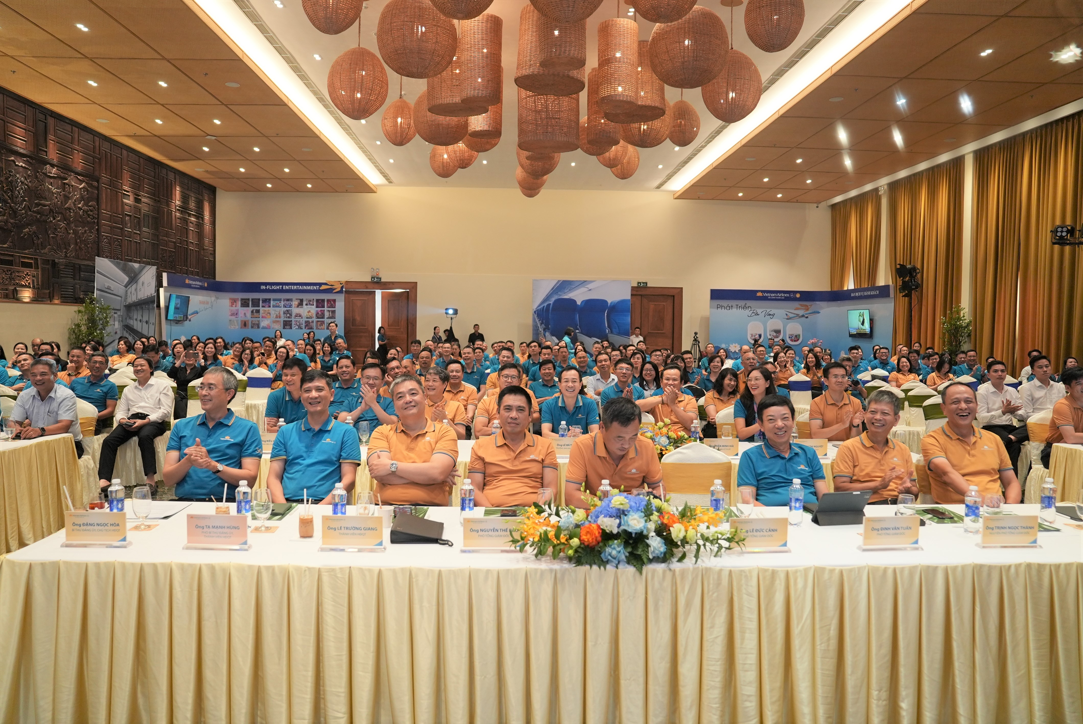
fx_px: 722
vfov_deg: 53.2
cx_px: 542
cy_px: 362
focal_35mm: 24
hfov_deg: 73.7
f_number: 2.8
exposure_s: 1/160
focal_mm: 24
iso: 1250
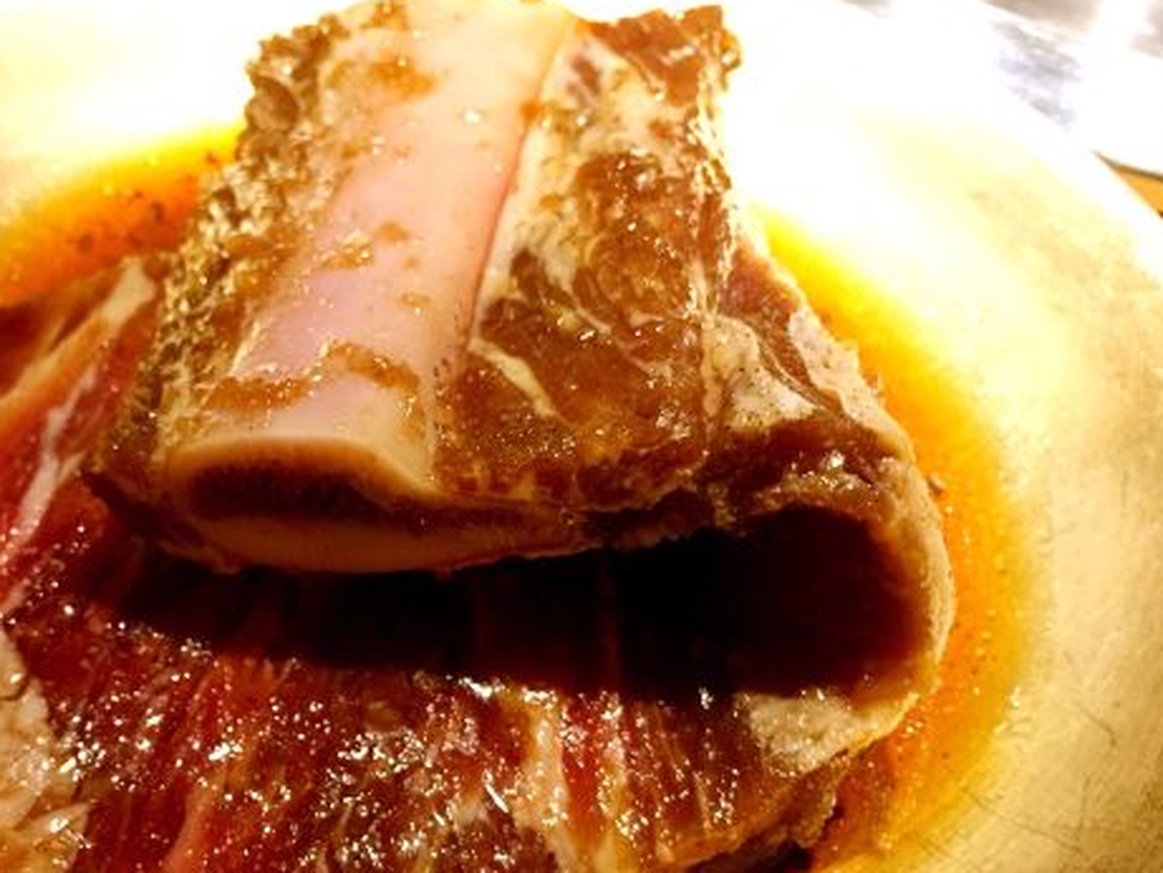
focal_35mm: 44
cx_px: 328
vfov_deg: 32.7
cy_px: 566
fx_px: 1479
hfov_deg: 42.0
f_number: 2.2
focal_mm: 4.15
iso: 100
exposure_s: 1/10
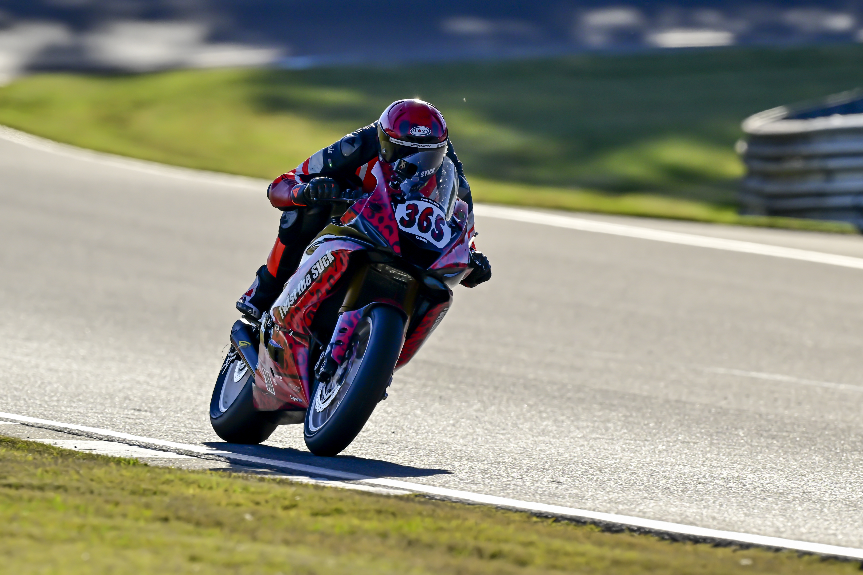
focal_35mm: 600
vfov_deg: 2.3
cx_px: 432
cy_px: 288
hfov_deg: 3.4
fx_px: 14379
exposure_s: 1/1600
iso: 560
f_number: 5
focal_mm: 400
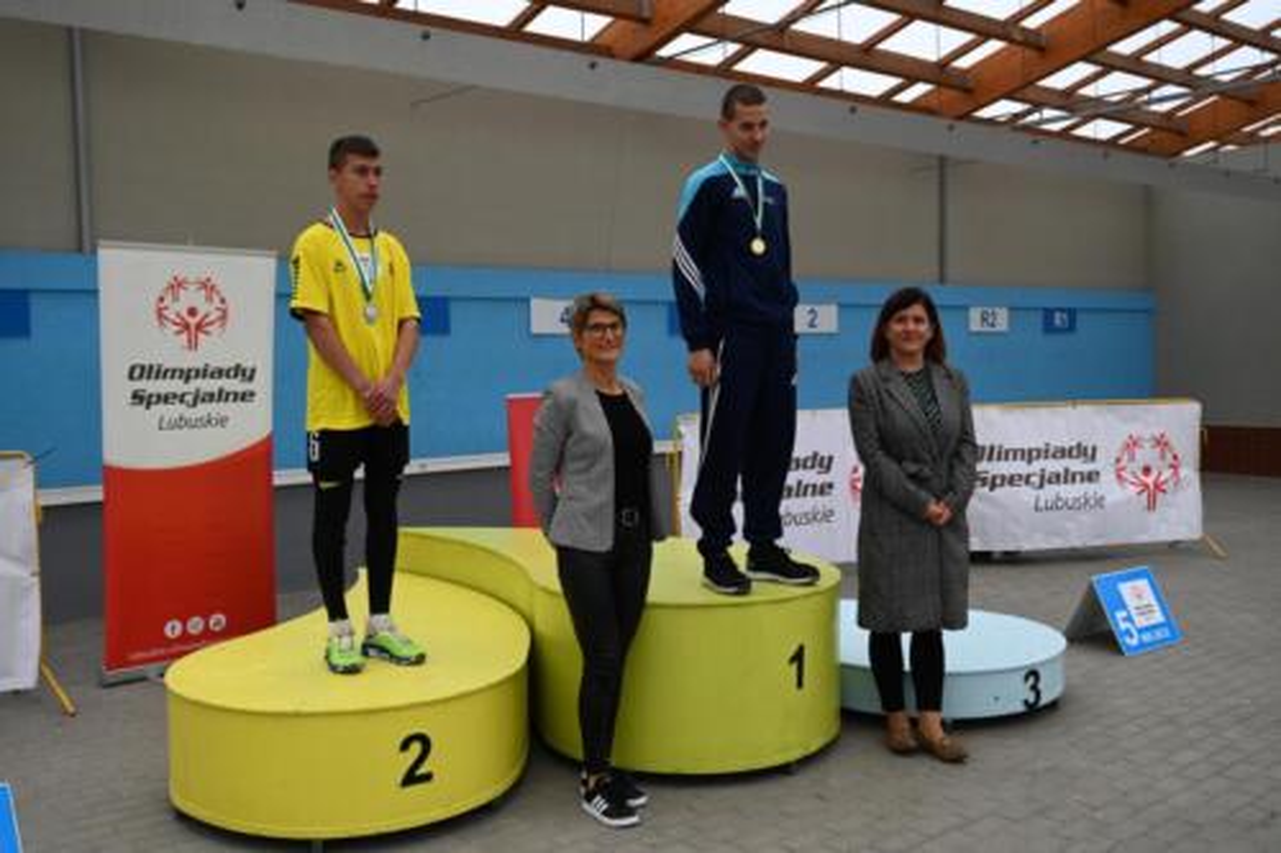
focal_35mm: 34
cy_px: 426
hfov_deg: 55.8
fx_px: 1209
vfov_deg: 38.9
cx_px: 640
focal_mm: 34
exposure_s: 1/400
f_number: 5
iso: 400
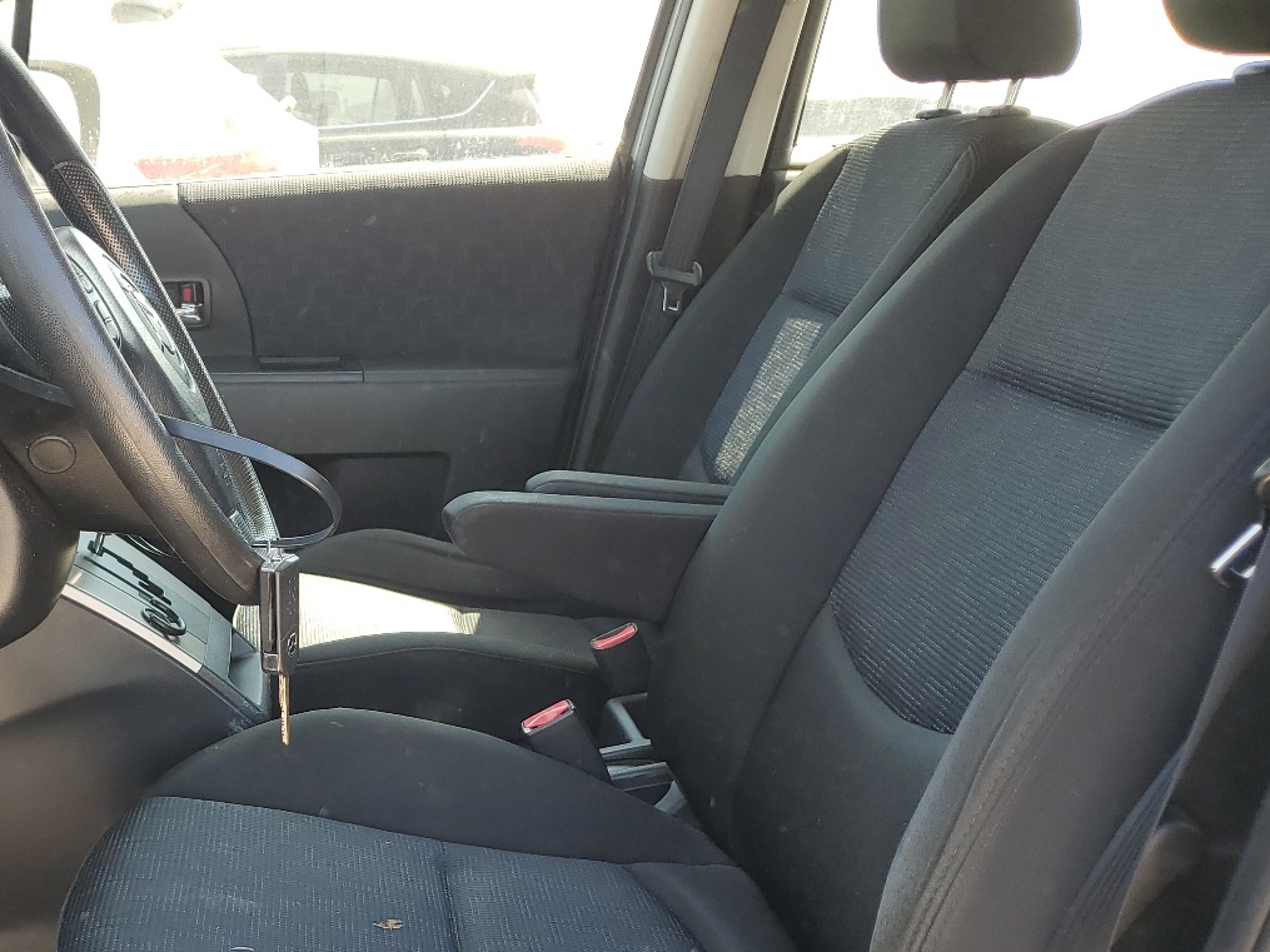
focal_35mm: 41
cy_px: 722
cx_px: 307
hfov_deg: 44.2
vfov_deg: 34.3
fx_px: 1504
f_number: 1.5
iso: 50
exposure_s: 1/213
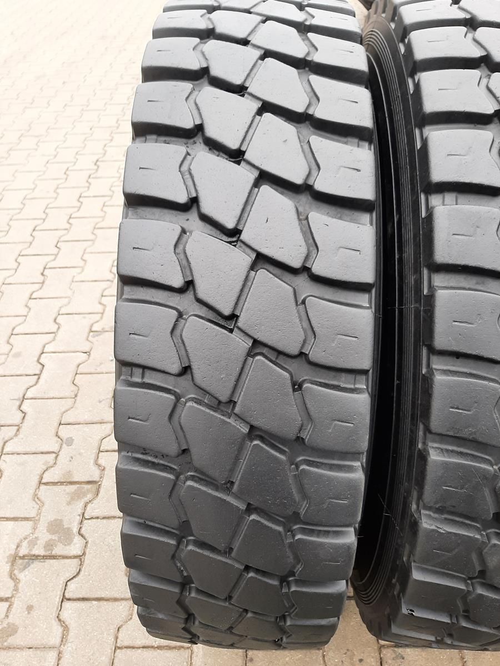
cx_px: 250
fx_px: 501
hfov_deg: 53.1
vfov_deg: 67.3
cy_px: 333
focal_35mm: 26
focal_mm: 3.93
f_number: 1.7
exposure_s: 1/130
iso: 40
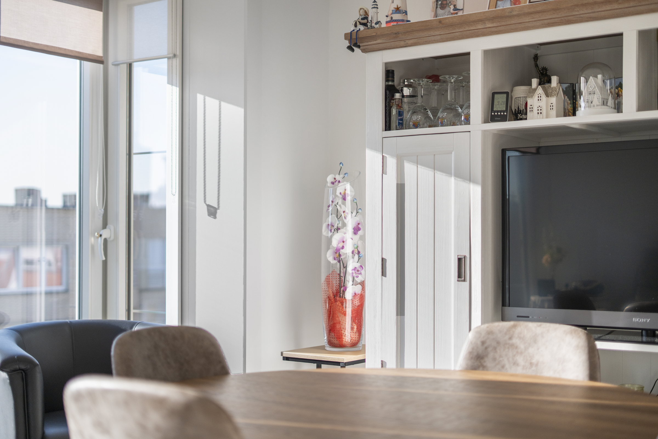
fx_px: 914
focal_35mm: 50
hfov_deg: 39.6
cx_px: 329
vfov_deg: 27.0
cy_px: 220
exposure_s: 1/3200
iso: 250
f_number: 1.8
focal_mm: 50
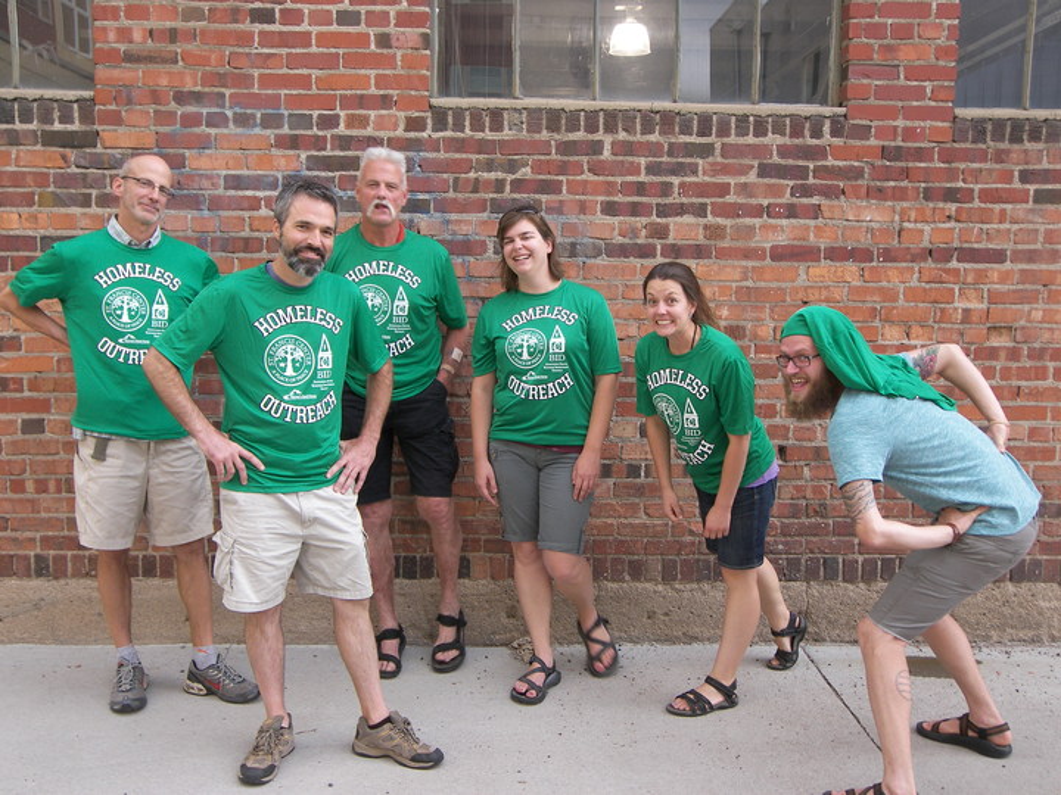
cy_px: 398
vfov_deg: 39.7
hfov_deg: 51.4
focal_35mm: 36
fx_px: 1103
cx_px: 530
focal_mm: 7.7
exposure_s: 1/40
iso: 64
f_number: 3.2
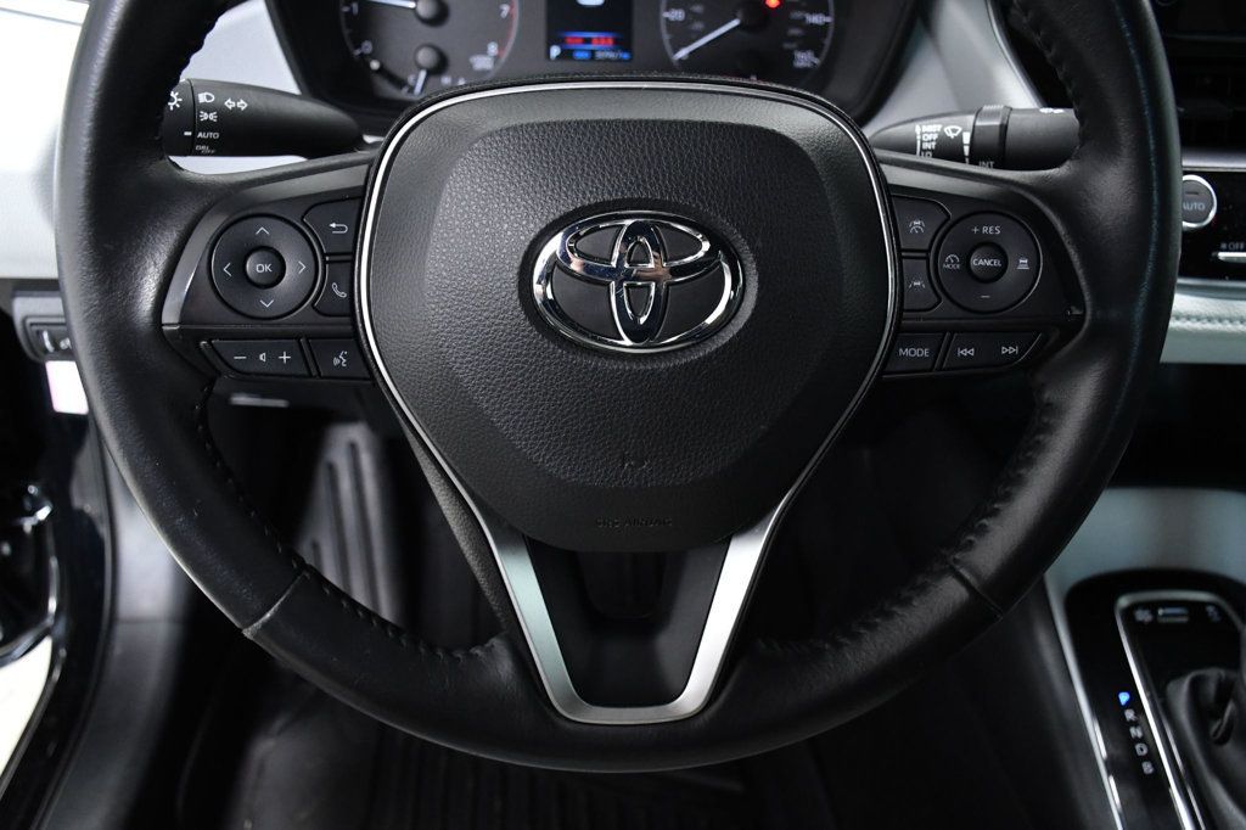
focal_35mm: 33
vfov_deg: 39.9
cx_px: 623
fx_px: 1142
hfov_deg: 57.2
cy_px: 415
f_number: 5
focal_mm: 22
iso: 2500
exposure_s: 1/100
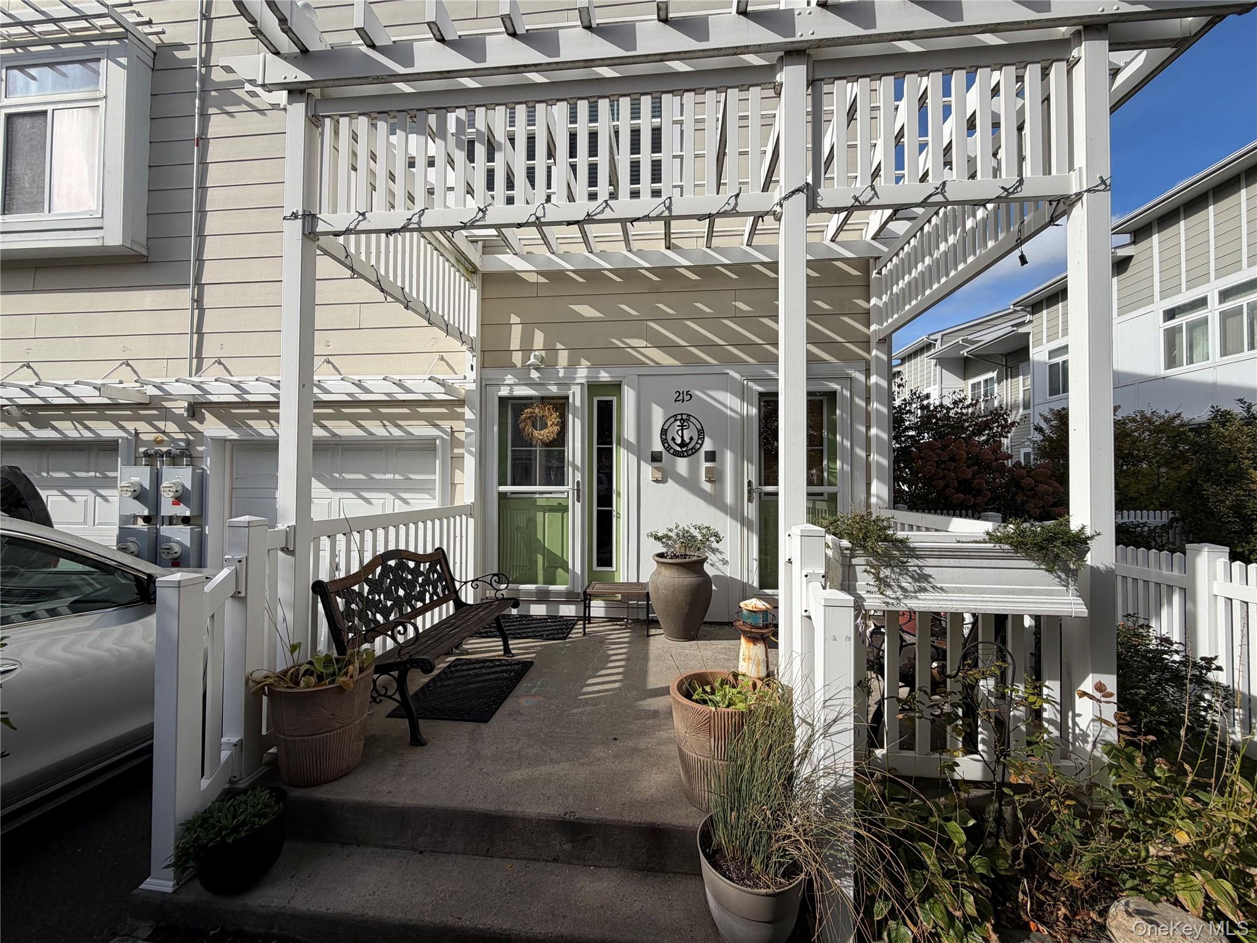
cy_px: 472
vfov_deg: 85.7
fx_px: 508
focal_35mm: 14
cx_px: 628
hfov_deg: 102.1
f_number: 2.2
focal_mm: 2.22
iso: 20
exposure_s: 1/942
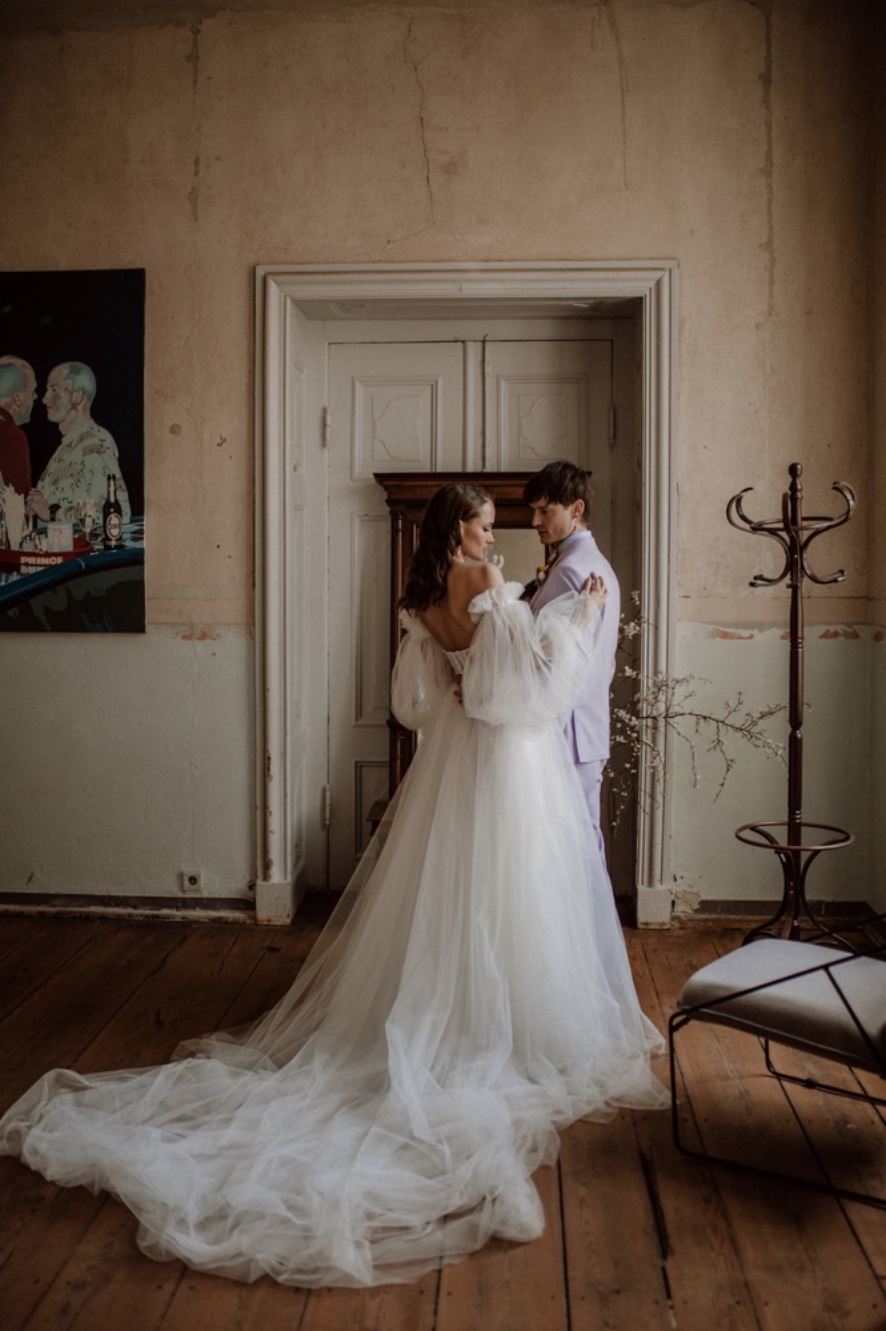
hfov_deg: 37.8
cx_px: 443
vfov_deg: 54.5
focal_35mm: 35
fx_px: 1293
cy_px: 666
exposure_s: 1/125
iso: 100
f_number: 1.4
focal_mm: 35
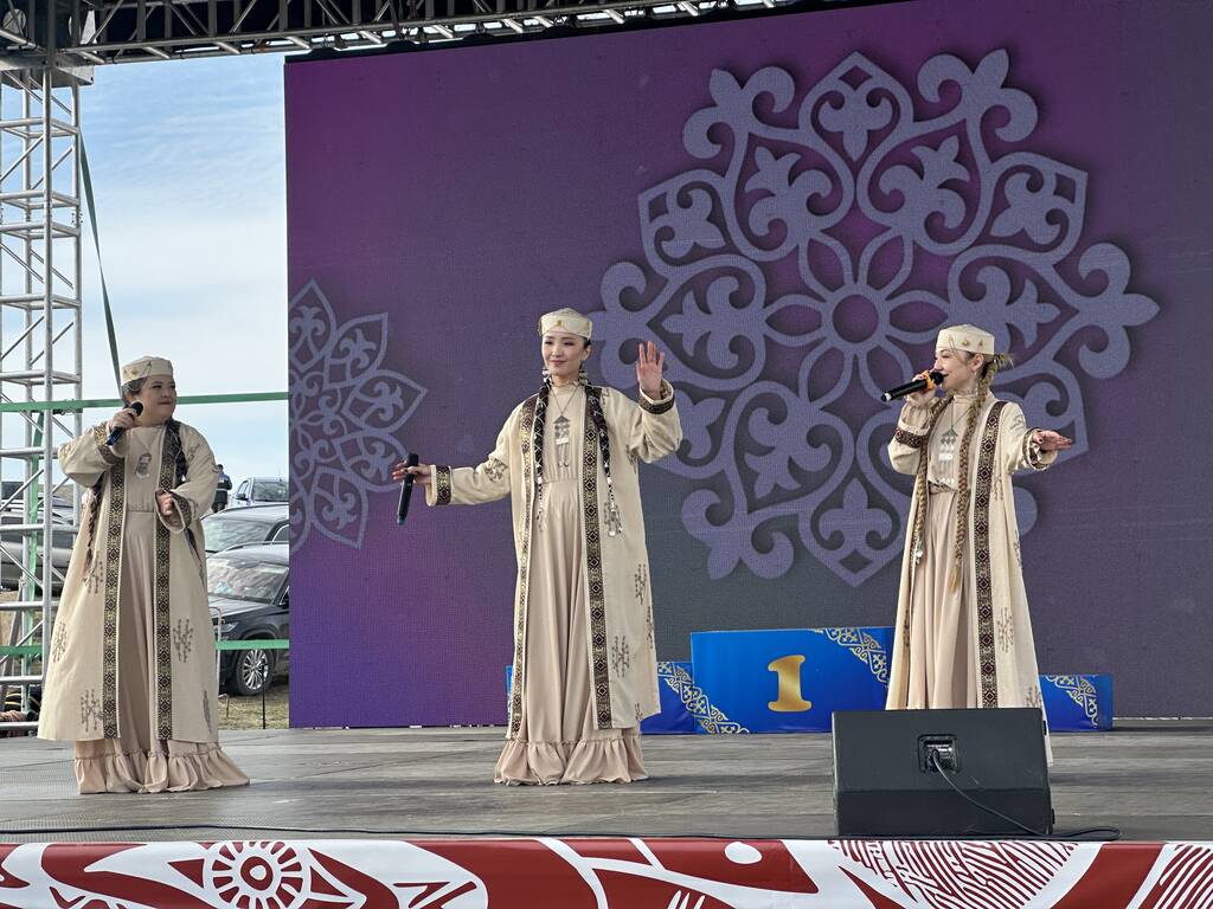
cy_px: 454
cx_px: 606
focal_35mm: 77
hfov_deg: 25.3
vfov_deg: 19.1
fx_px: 2698
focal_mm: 9
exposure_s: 1/481
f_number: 2.8
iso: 32
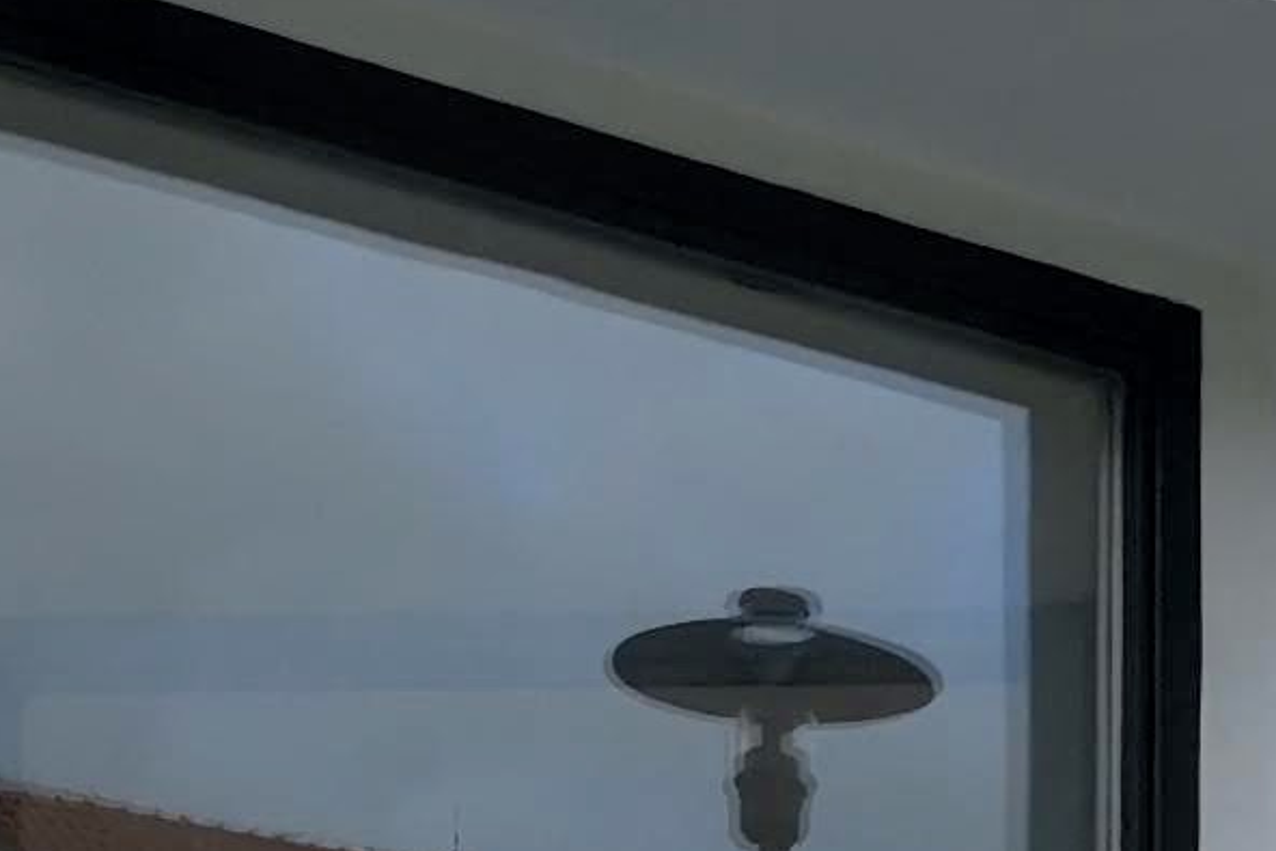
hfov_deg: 11.4
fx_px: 6133
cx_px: 1845
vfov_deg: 7.6
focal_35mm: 173
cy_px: 1760
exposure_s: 1/388
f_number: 1.8
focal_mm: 5.58
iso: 50
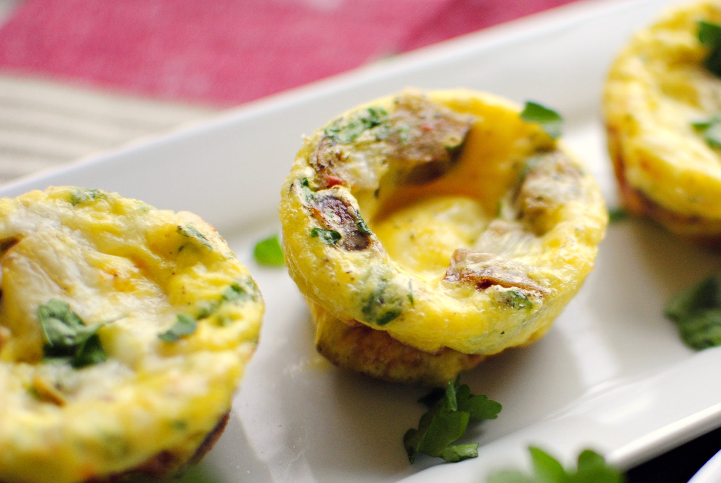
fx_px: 1498
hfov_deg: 26.9
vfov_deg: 18.3
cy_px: 311
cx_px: 479
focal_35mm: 75
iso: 400
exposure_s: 1/320
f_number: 1.8
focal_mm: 35
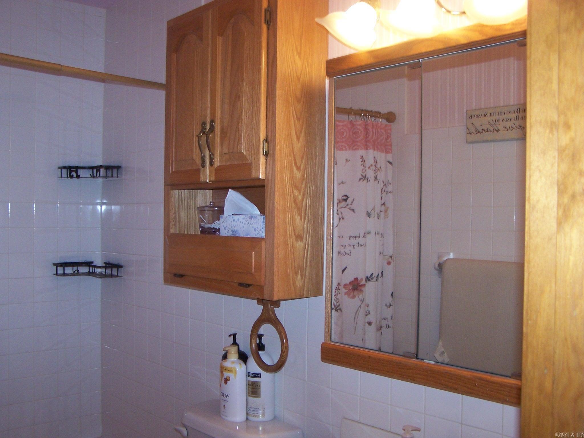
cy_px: 219
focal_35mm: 38
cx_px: 292
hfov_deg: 49.0
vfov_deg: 37.7
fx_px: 641
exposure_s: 1/60
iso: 140
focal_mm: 6.3
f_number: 2.8
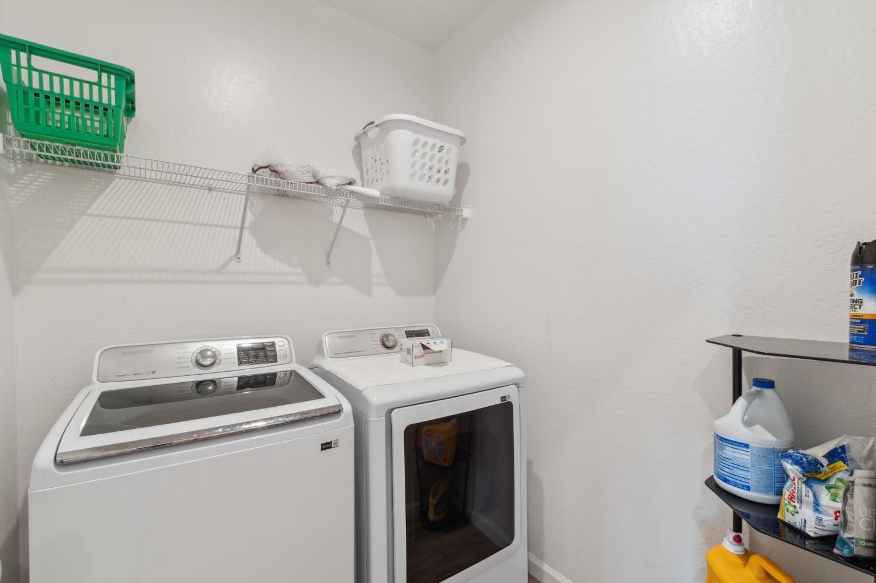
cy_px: 292
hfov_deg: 100.4
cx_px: 438
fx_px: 365
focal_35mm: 15
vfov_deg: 77.3
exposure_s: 1/2.5
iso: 100
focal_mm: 10
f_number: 8
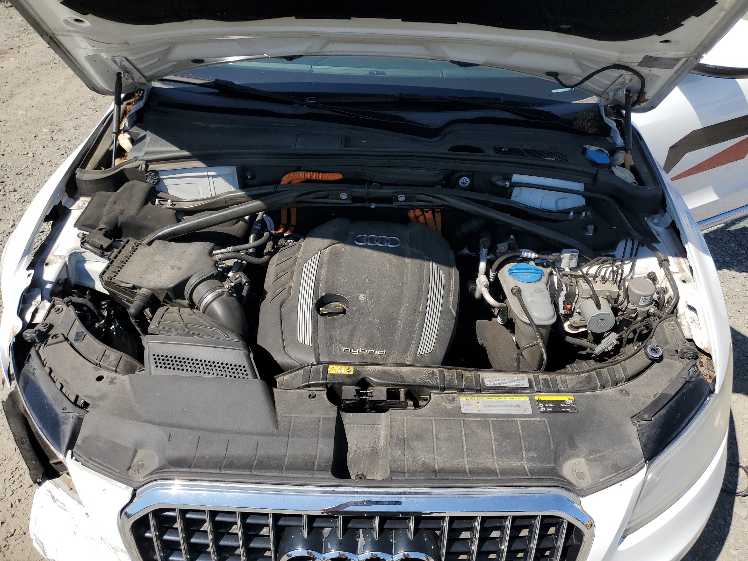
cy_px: 280
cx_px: 374
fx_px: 562
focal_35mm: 26
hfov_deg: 67.3
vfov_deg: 53.1
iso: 50
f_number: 1.5
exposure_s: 1/3333
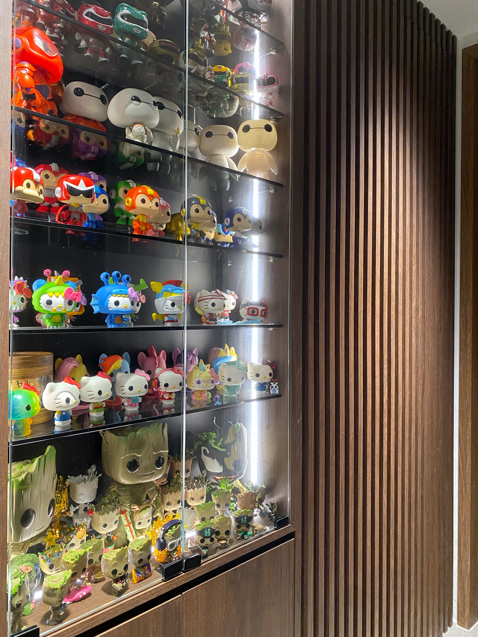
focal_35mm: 26
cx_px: 239
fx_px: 479
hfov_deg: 53.1
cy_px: 318
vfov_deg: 67.3
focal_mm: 4.25
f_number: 1.8
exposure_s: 1/50
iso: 400
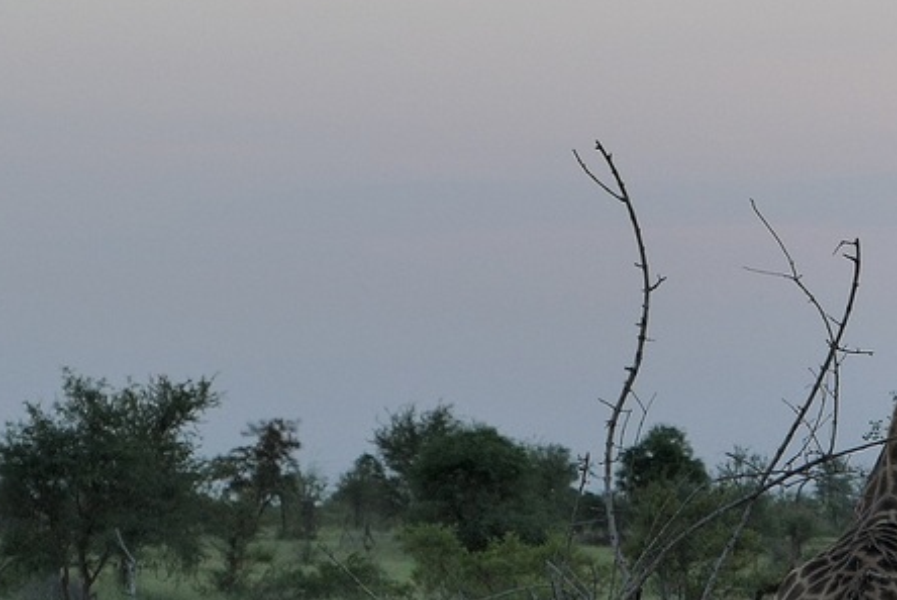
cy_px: 412
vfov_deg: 6.4
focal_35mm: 216
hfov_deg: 9.5
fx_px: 5387
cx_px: 846
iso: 125
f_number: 2.8
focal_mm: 26.4
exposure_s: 1/320
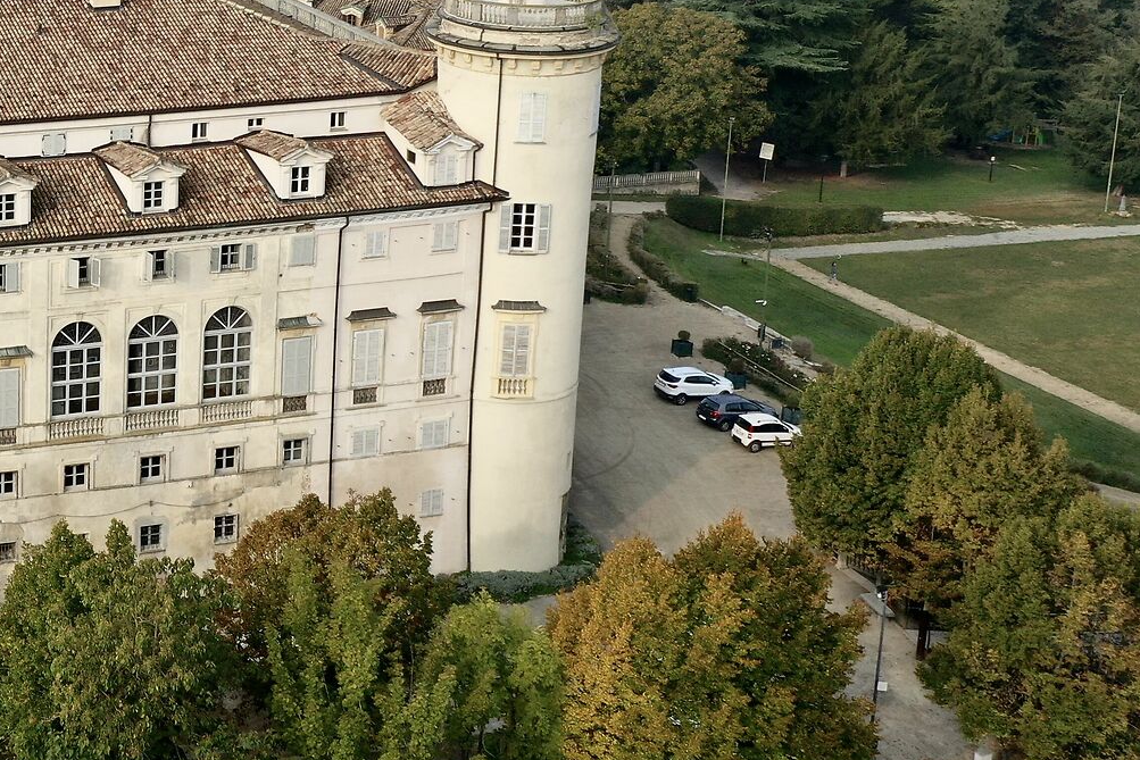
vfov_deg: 20.1
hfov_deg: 27.0
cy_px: 135
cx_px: -185
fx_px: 2122
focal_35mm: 67
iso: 100
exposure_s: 1/30
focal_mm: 10.26
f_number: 5
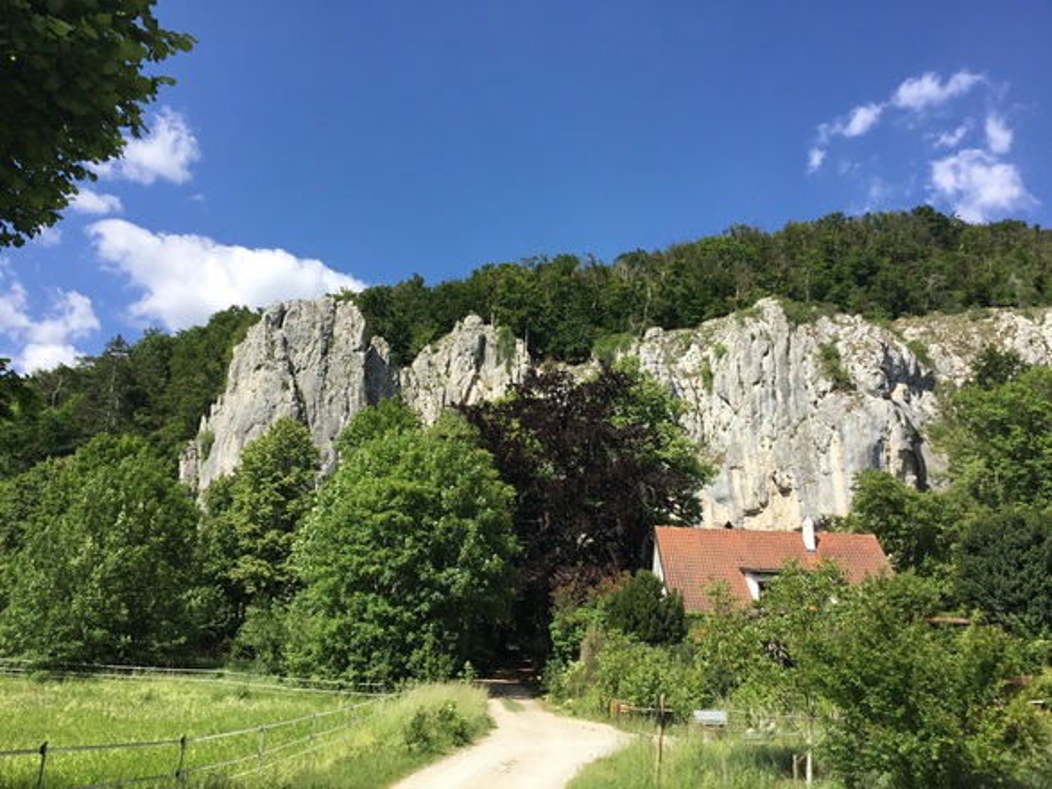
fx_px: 942
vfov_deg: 45.4
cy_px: 394
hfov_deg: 58.4
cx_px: 526
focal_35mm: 31
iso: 25
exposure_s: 1/1148
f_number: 2.4
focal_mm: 3.3
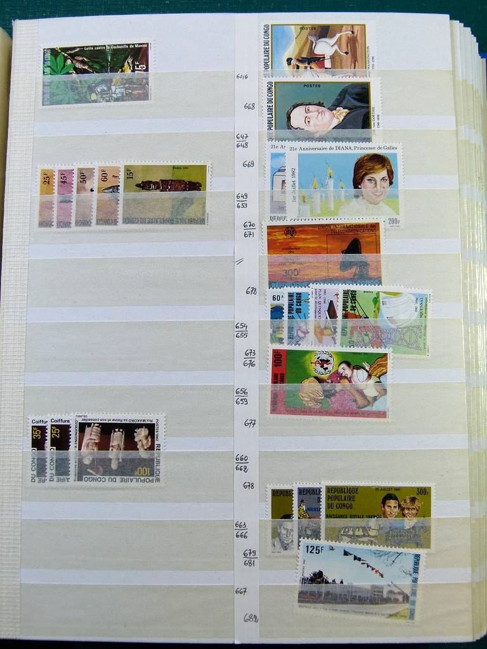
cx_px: 244
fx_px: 675
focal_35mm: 36
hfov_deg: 39.7
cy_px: 324
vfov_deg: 51.4
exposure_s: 1/125
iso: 100
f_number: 4
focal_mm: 6.5
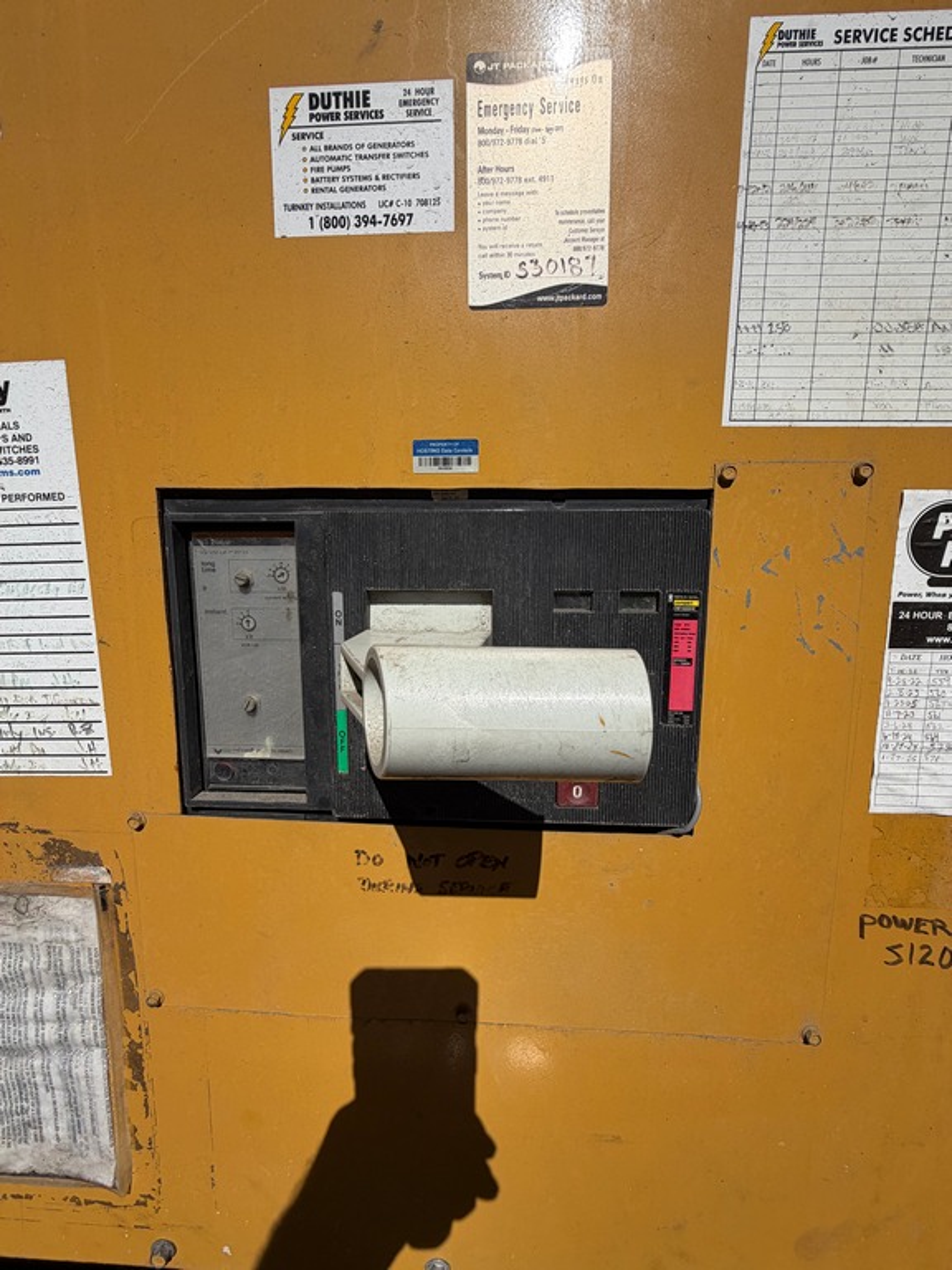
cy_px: 635
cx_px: 476
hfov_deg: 85.7
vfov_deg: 102.1
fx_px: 513
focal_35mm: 14
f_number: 2.2
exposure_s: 1/2410
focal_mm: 2.22
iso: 25
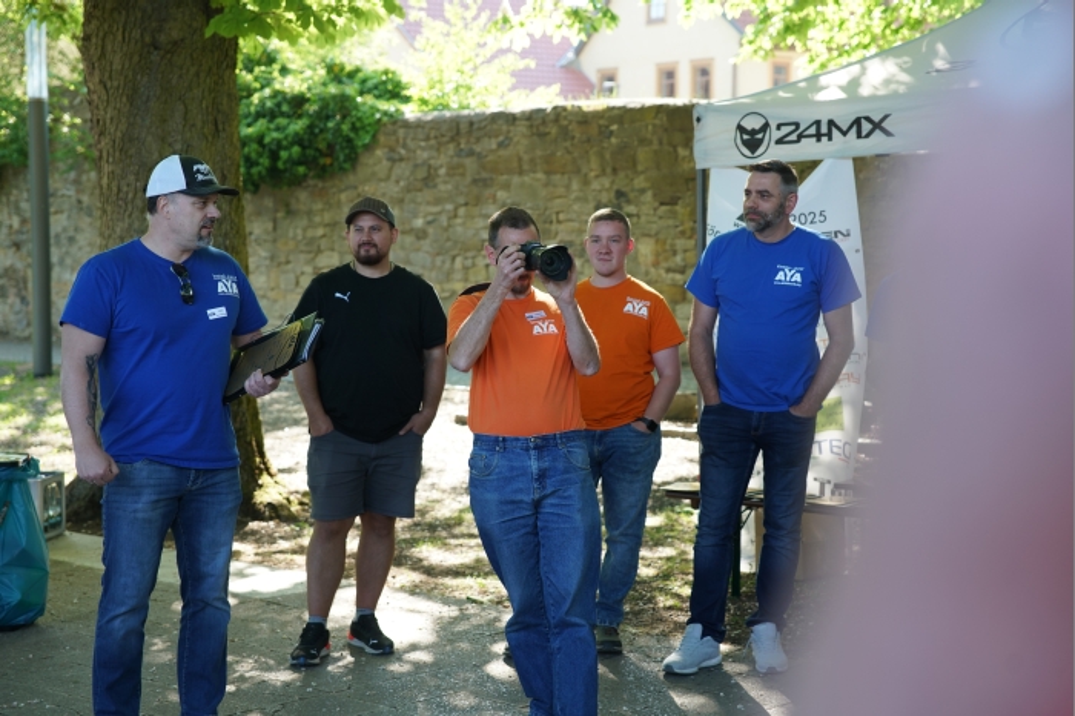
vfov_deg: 19.4
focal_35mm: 70
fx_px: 2089
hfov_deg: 28.9
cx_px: 538
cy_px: 358
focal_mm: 70
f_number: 4
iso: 500
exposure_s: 1/250
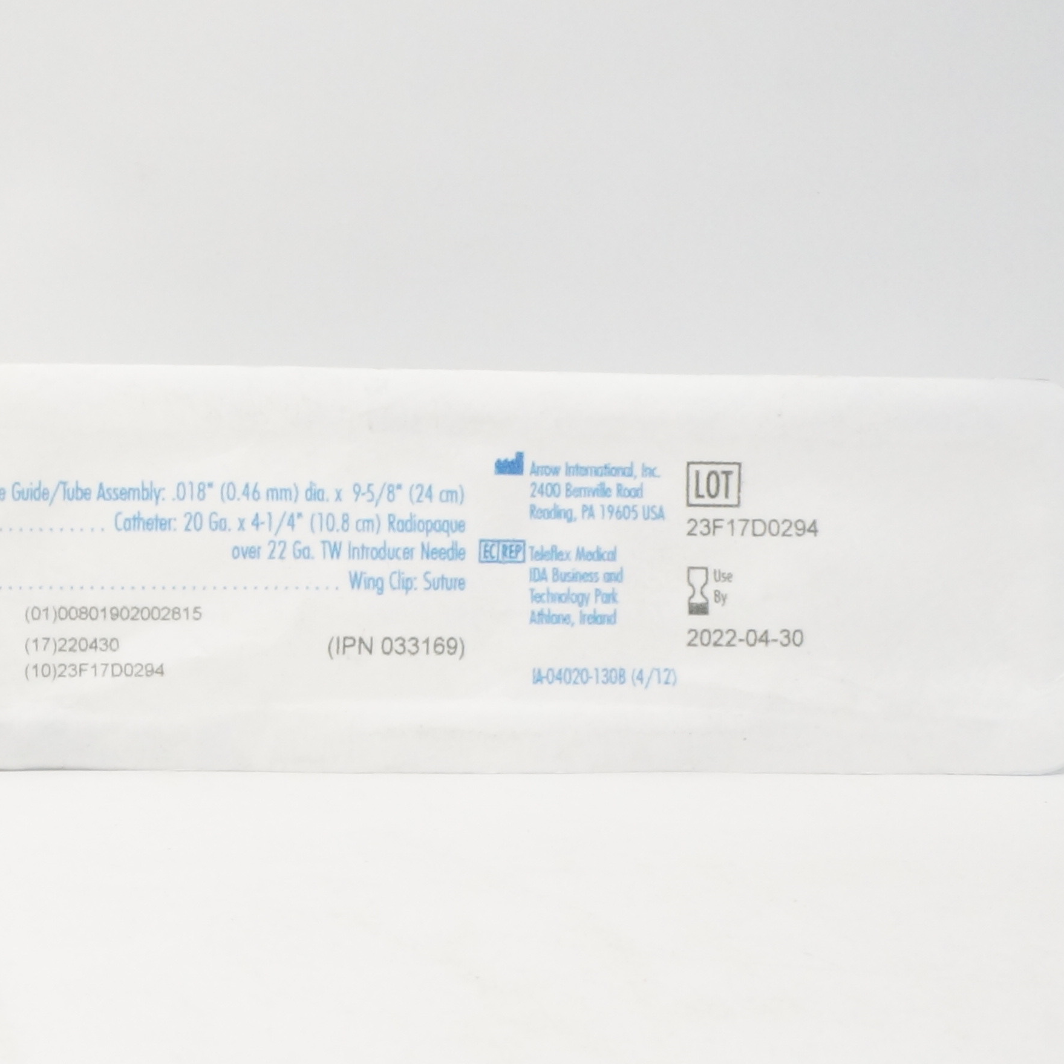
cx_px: -127
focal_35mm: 64
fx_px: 2226
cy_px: 615
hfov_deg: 24.9
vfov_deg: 26.9
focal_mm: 18
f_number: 13
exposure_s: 1/30
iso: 1600
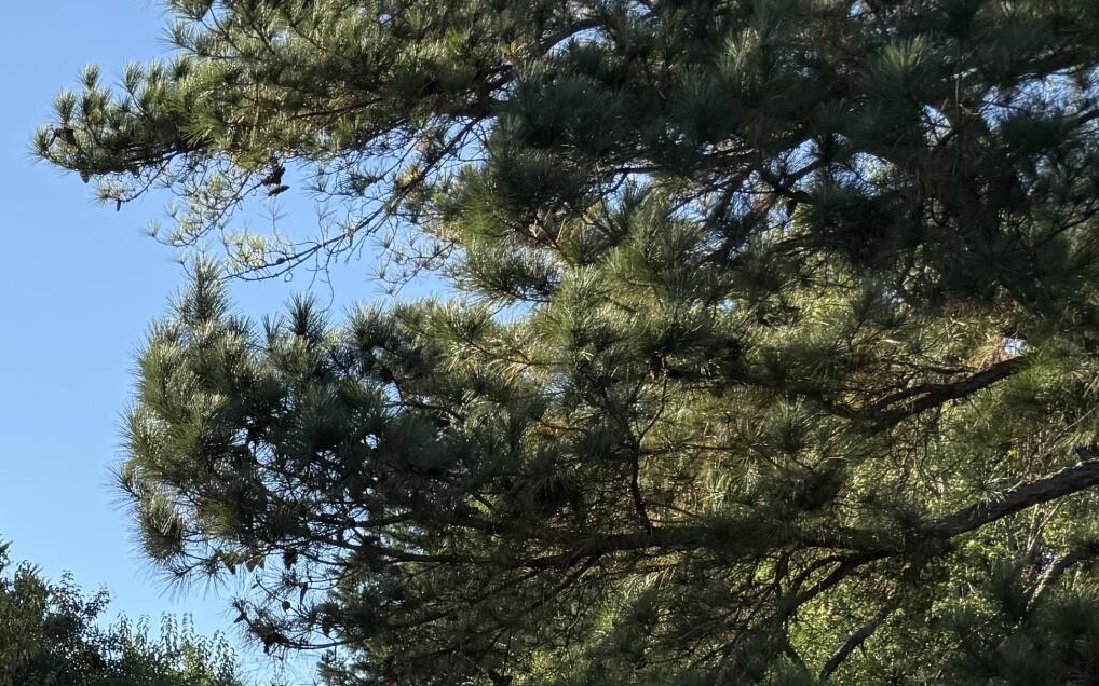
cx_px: -420
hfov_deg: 23.5
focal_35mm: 75
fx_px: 2246
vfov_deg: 15.7
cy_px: 1087
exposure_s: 1/2053
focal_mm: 6.76
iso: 100
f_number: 1.78
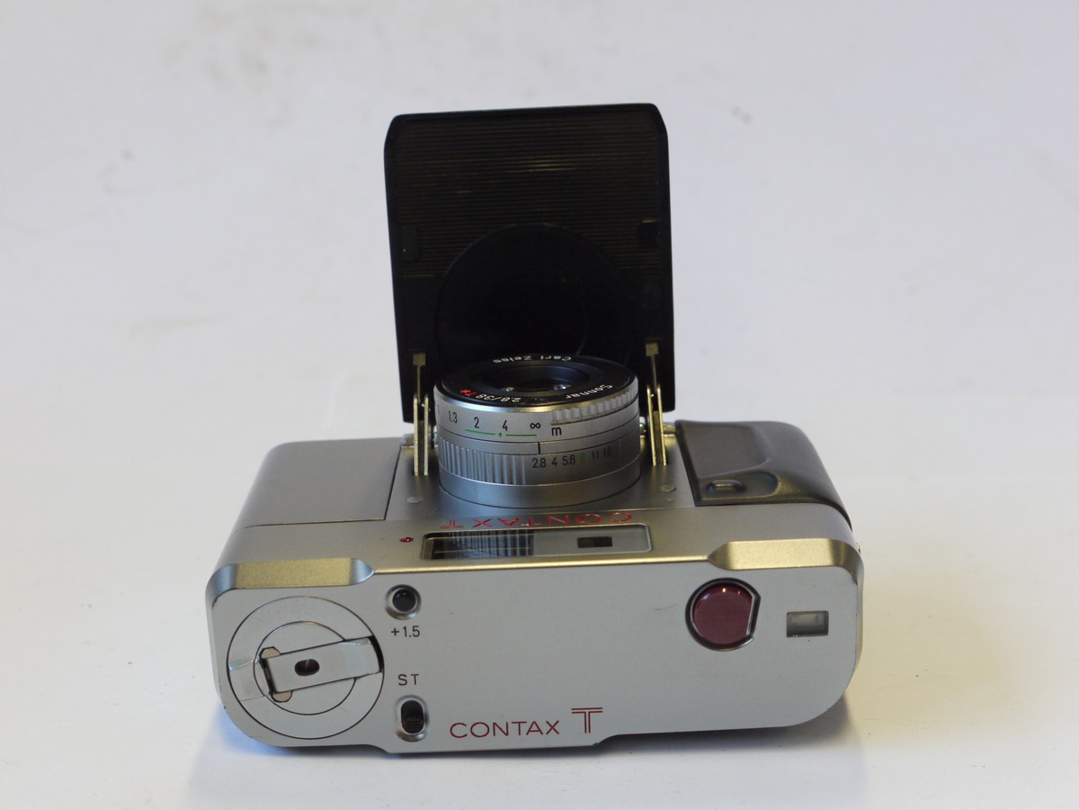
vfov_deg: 25.2
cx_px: 540
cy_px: 405
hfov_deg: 33.2
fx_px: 1808
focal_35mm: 58
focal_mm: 29
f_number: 7.1
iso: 800
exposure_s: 1/80
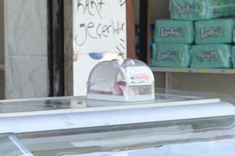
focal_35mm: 294
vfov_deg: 4.7
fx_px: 1917
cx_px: 70
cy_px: 145
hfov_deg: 7.0
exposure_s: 1/60
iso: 400
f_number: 4.8
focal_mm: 38
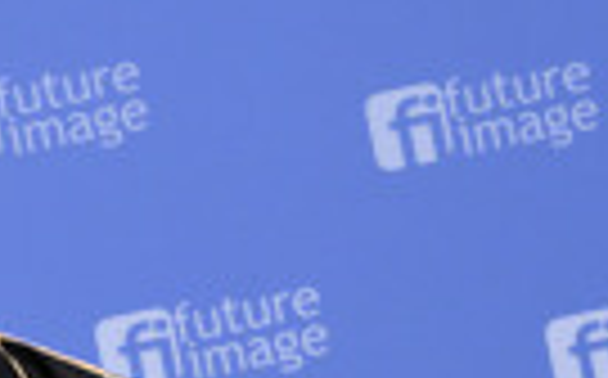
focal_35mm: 357
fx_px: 5908
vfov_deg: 3.7
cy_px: 230
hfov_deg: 5.8
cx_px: -358
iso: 4000
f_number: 5.6
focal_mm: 105
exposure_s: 1/500
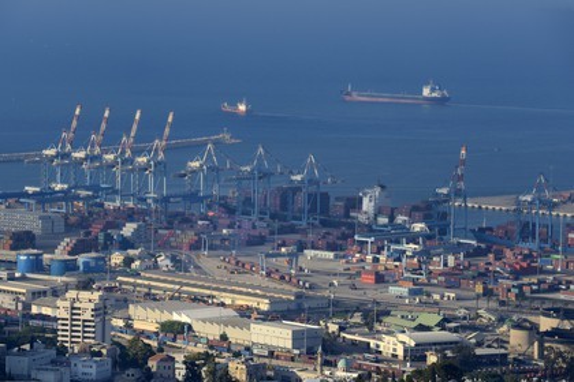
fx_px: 2870
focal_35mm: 180
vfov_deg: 7.6
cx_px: 287
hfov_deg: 11.4
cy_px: 191
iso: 250
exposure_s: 1/640
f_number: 8
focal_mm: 180
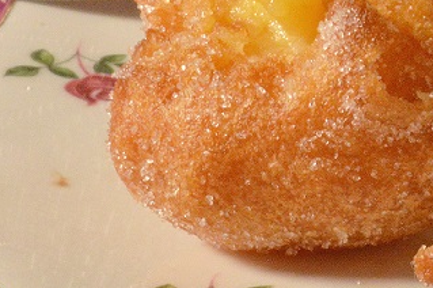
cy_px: 16
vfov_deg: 6.4
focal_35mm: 215
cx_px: 725
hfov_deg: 9.2
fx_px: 2583
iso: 1600
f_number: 32
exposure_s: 1/10
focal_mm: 38
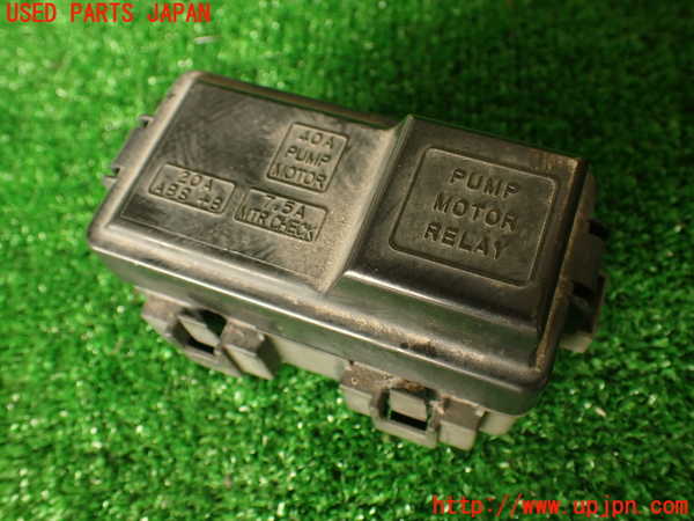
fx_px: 642
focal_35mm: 32
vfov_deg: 44.2
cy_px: 260
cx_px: 347
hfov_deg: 56.8
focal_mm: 5.79
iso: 100
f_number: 2.4
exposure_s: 1/60
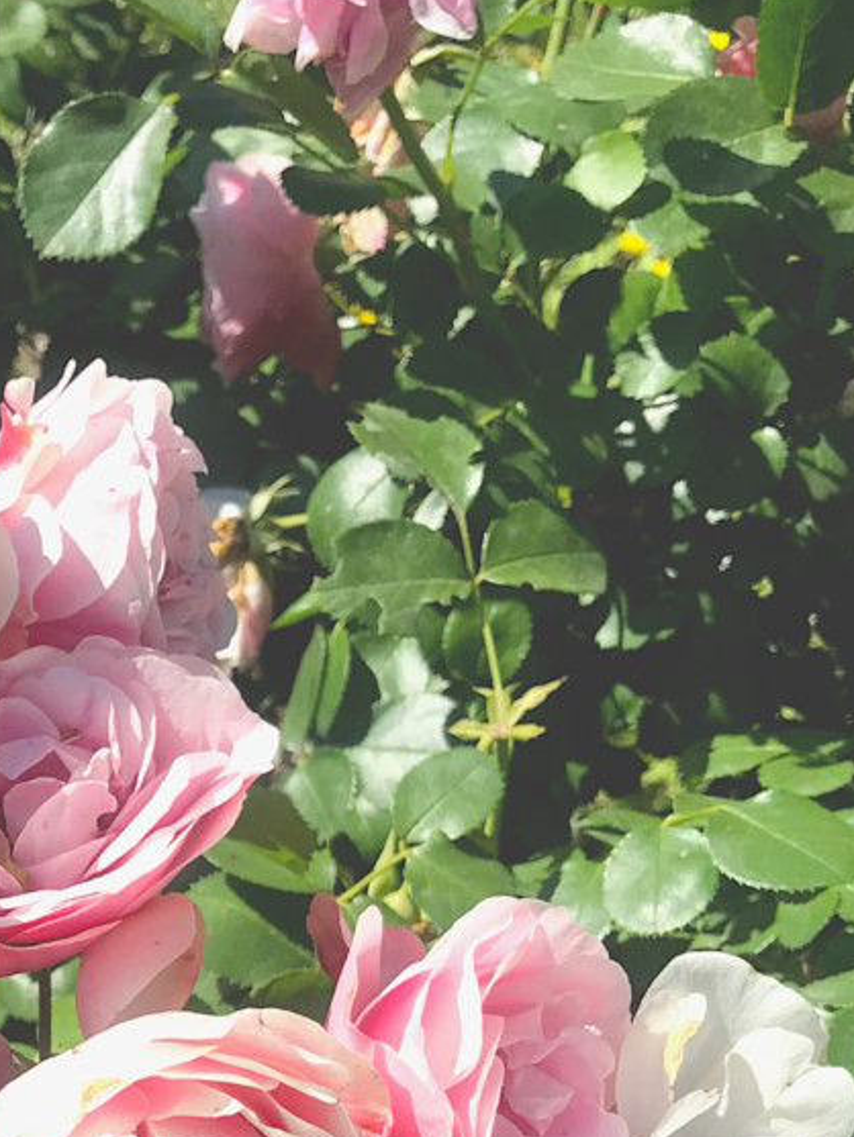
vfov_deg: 27.4
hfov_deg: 20.9
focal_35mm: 67
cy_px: 1122
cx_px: -82
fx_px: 2203
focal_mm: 3.99
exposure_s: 1/2227
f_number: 1.8
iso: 20
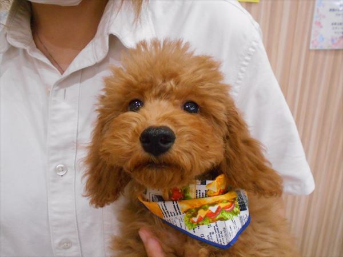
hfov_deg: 60.0
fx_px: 297
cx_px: 172
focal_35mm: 30
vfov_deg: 46.8
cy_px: 128
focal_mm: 5.1
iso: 800
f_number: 3.4
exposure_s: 1/80
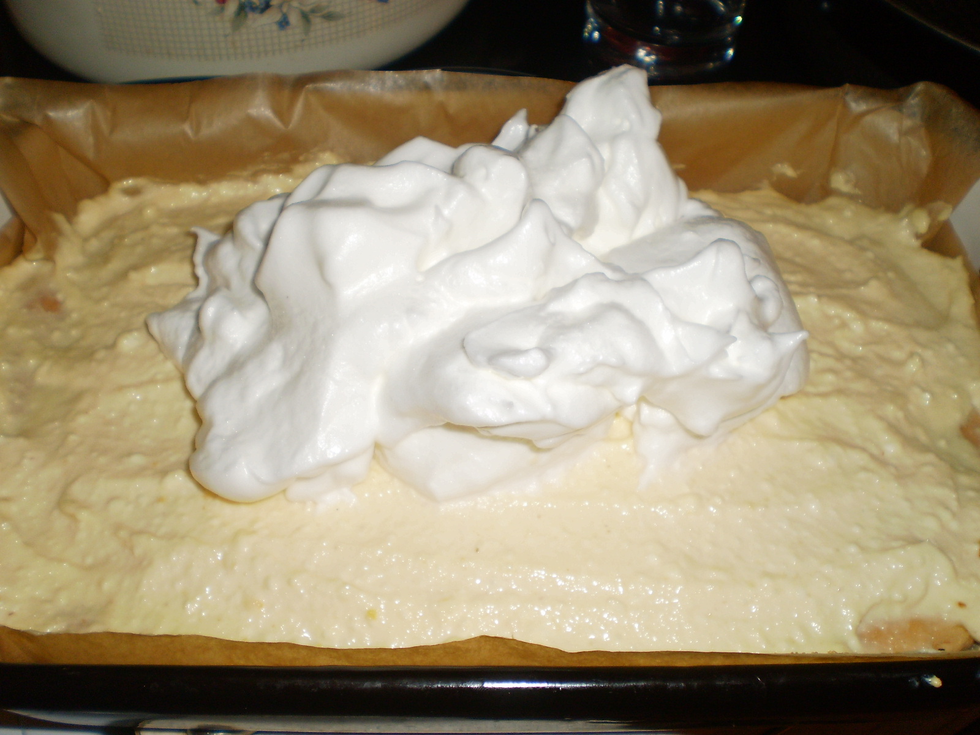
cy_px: 368
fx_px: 1019
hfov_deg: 51.4
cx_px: 490
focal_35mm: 36
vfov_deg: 39.7
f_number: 3.1
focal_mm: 6.3
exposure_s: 1/30
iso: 125
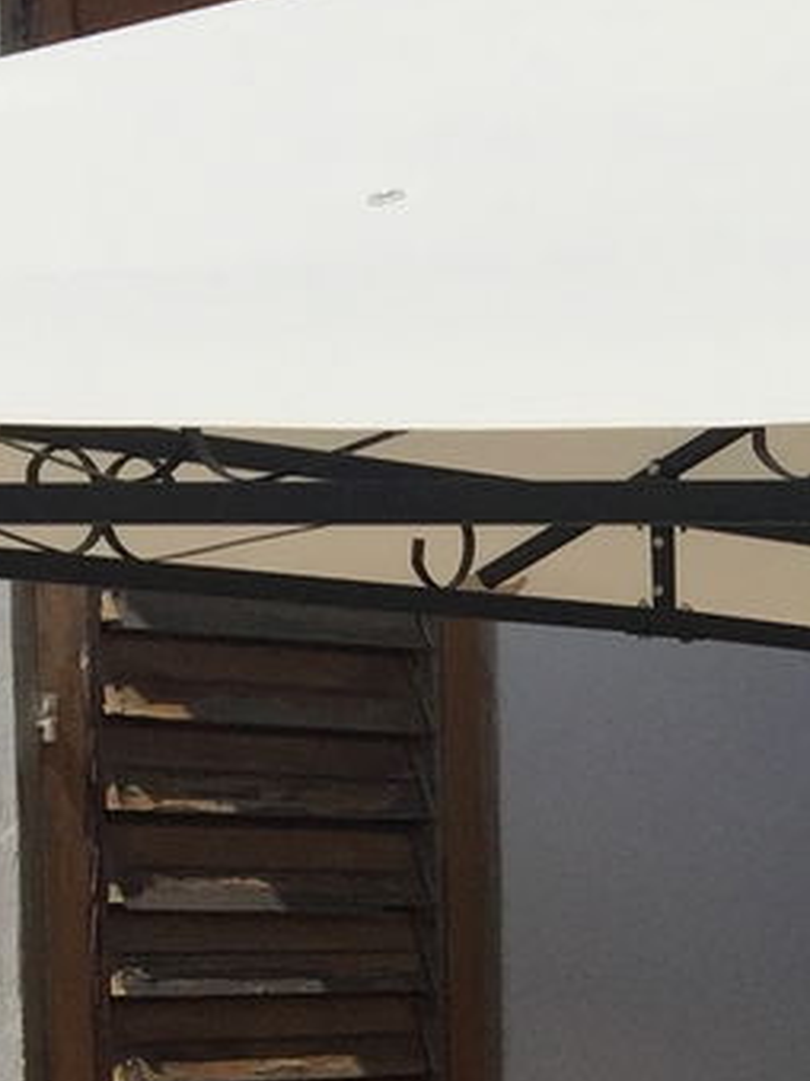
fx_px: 4277
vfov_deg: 14.0
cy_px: 1285
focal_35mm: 137
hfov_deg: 9.5
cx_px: 2041
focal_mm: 4.15
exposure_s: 1/5650
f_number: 2.2
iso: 32
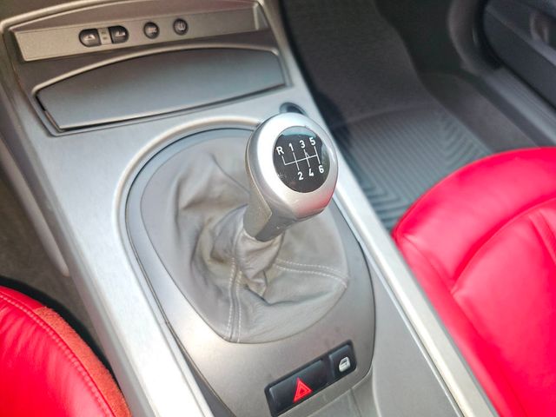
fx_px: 369
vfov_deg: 58.9
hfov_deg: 73.9
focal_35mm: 23
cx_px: 278
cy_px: 208
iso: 64
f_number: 1.7
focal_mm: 6.3
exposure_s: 1/60
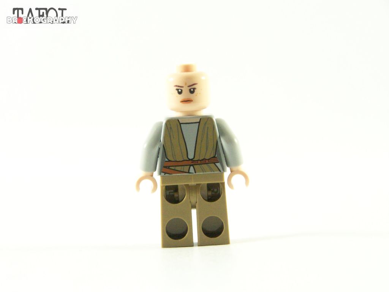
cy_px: 146
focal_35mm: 117
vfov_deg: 12.7
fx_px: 1315
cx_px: 194
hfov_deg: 16.8
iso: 400
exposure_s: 1/60
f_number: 3.6
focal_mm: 19.4
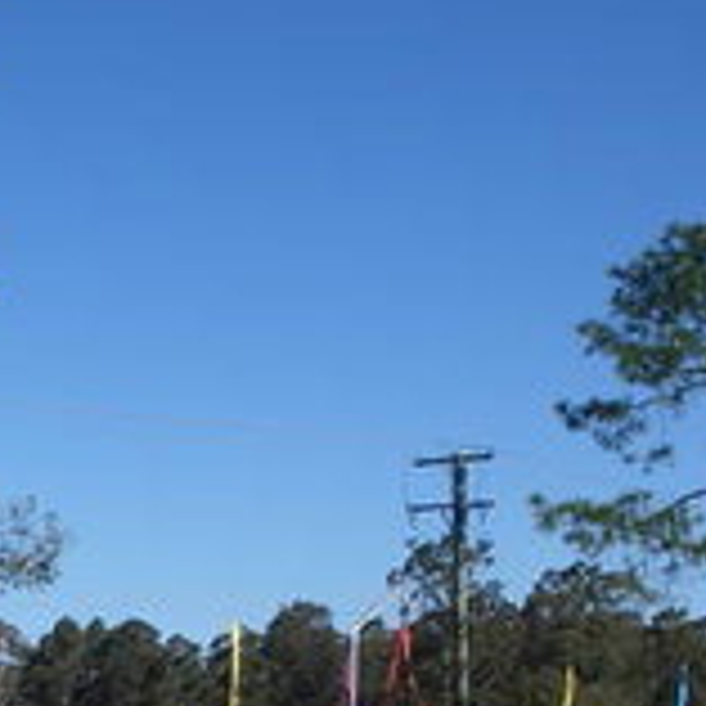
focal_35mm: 103
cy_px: 684
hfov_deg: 16.8
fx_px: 2377
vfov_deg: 16.6
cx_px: 171
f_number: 6.6
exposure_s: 1/320
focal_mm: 6.3
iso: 80
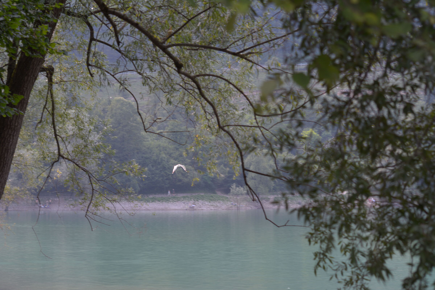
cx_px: 218
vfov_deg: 13.0
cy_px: 145
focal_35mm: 105
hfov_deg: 19.5
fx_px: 1269
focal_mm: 70
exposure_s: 1/125
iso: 100
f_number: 5.6
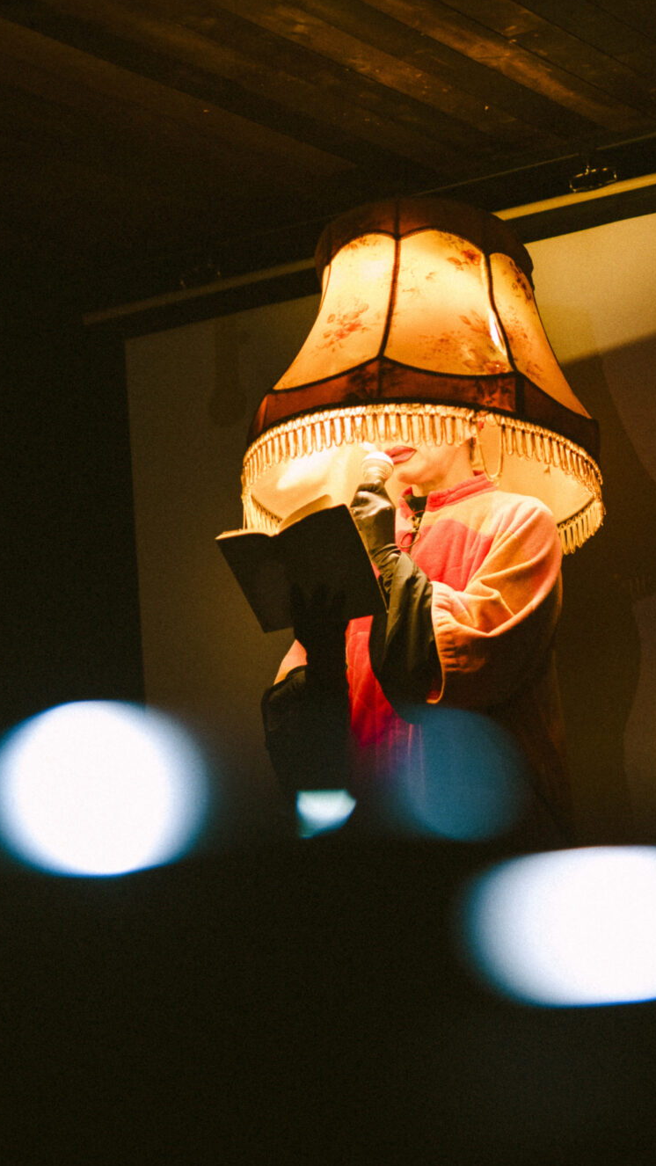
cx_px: 714
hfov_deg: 14.9
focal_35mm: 79
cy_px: 583
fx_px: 2443
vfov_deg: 26.8
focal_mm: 50
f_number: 1.6
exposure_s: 1/250
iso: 2500
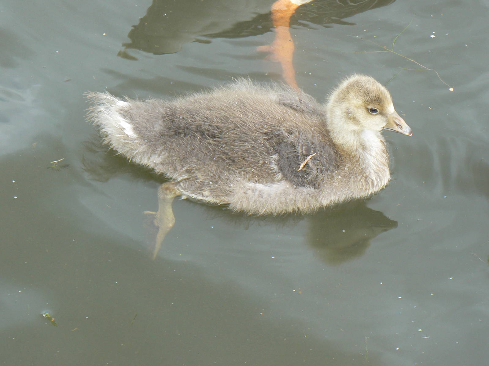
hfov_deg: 12.0
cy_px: 183
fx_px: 2317
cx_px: 244
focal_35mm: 164
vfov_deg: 9.1
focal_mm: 27.4
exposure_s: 1/100
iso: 80
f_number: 5
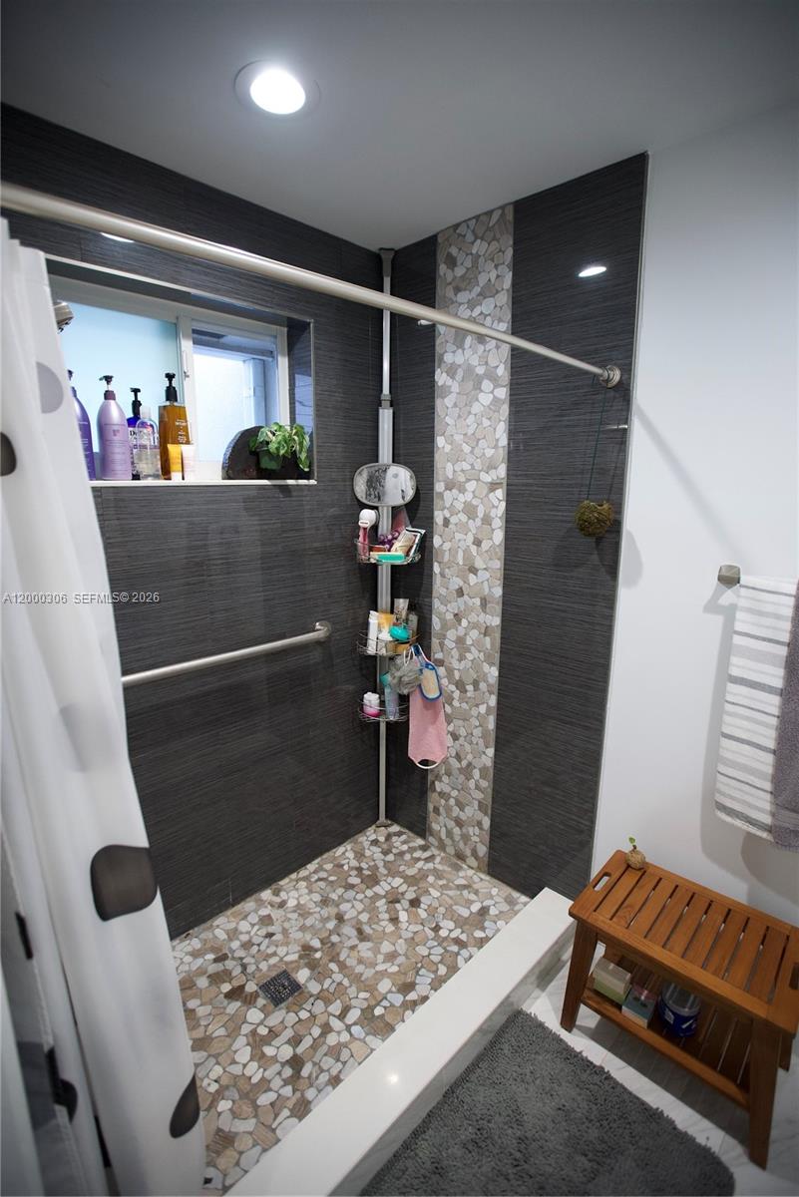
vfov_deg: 96.7
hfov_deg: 73.8
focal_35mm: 16
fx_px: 532
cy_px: 598
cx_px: 400
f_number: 2.8
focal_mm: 16
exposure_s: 1/125
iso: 1250
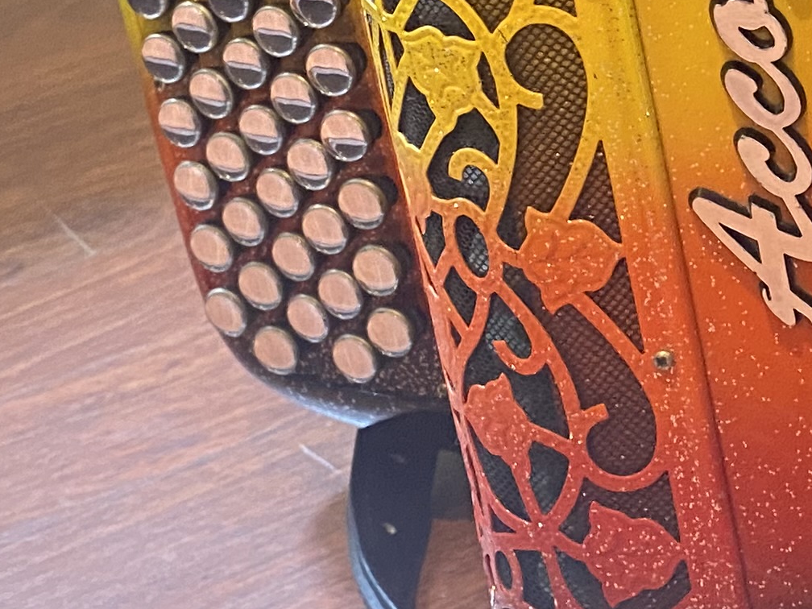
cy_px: -93
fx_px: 2440
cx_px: 986
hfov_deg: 17.9
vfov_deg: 13.9
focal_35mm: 104
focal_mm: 4.25
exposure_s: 1/30
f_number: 1.8
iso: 640
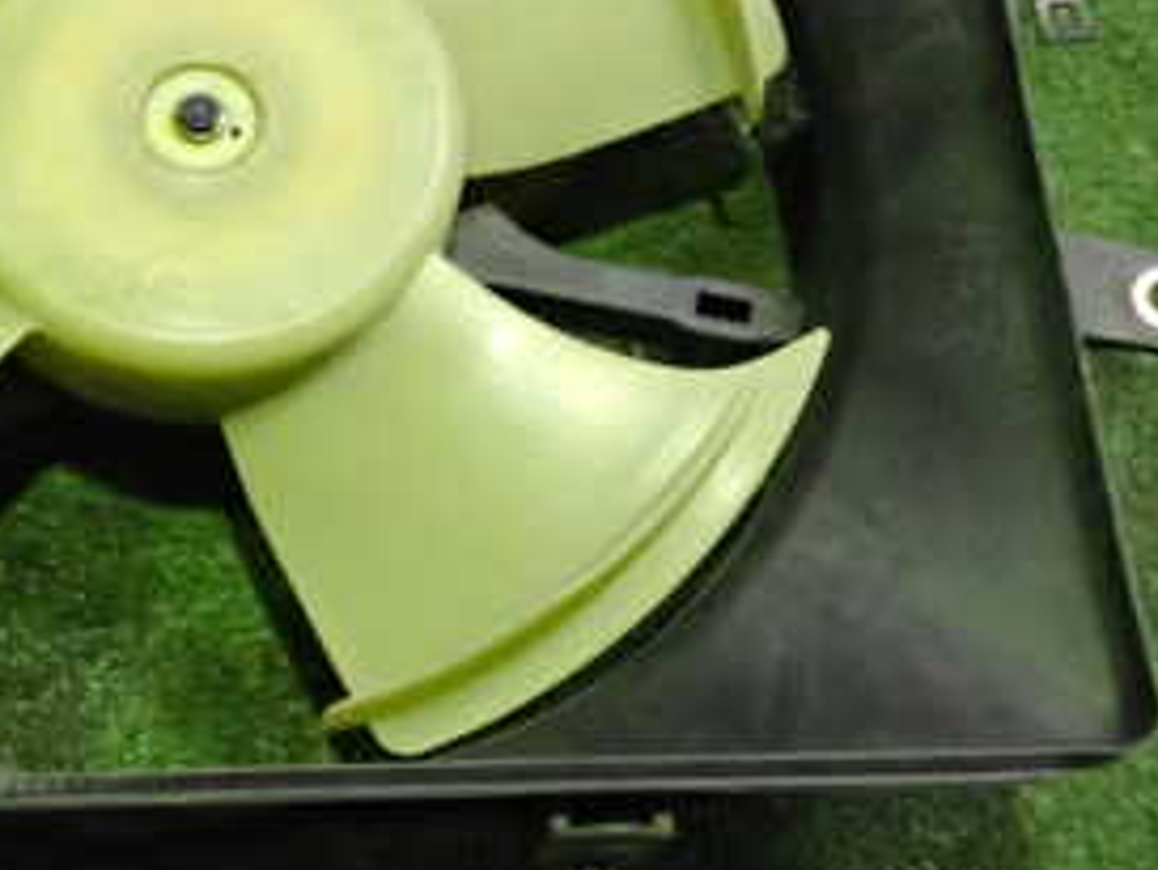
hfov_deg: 28.4
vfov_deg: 22.0
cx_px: 136
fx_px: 2209
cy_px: 191
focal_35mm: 66
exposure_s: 1/125
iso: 2500
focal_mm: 5.4
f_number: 2.3
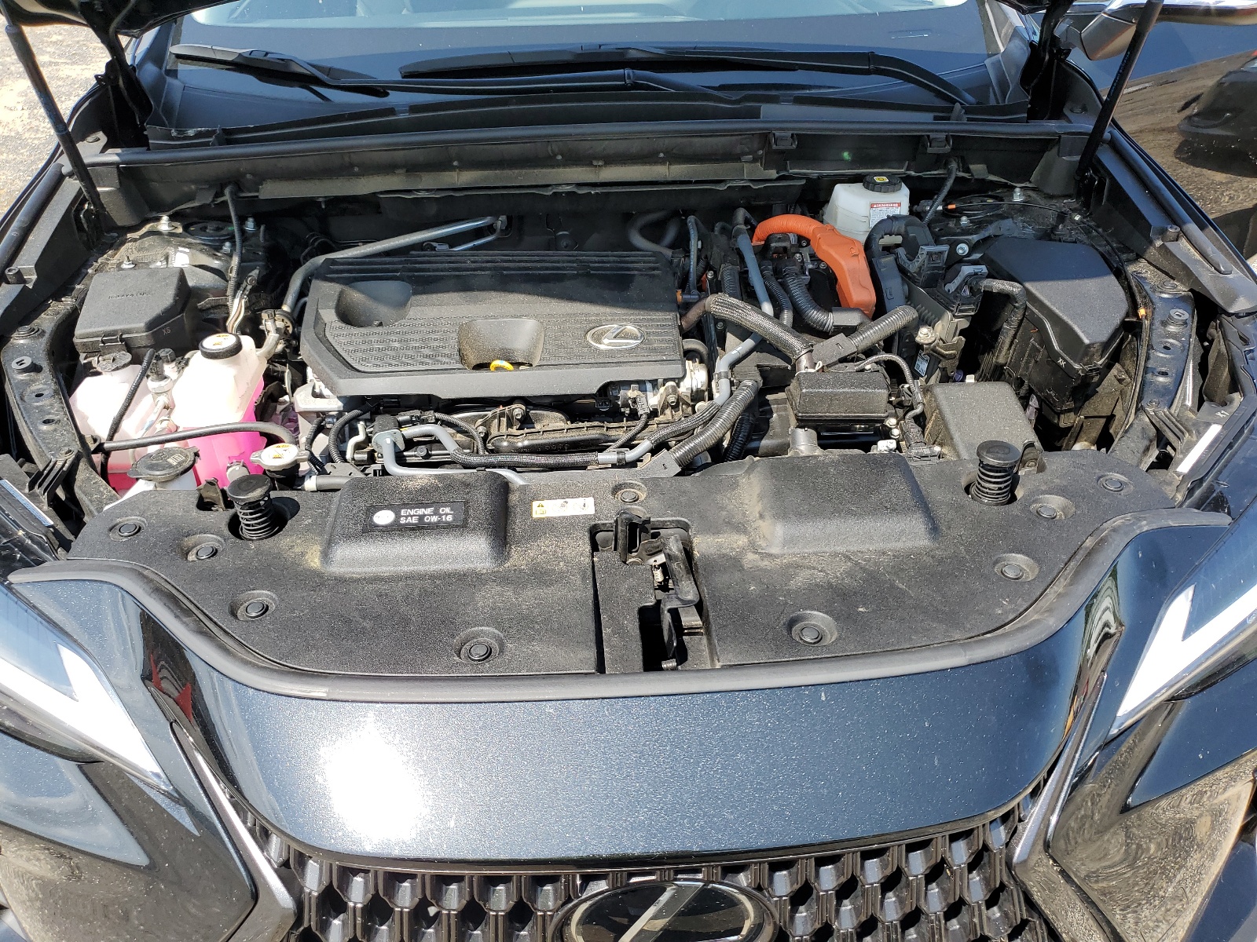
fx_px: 944
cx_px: 628
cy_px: 471
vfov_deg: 53.1
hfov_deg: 67.3
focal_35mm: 26
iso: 50
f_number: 1.5
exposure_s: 1/1111
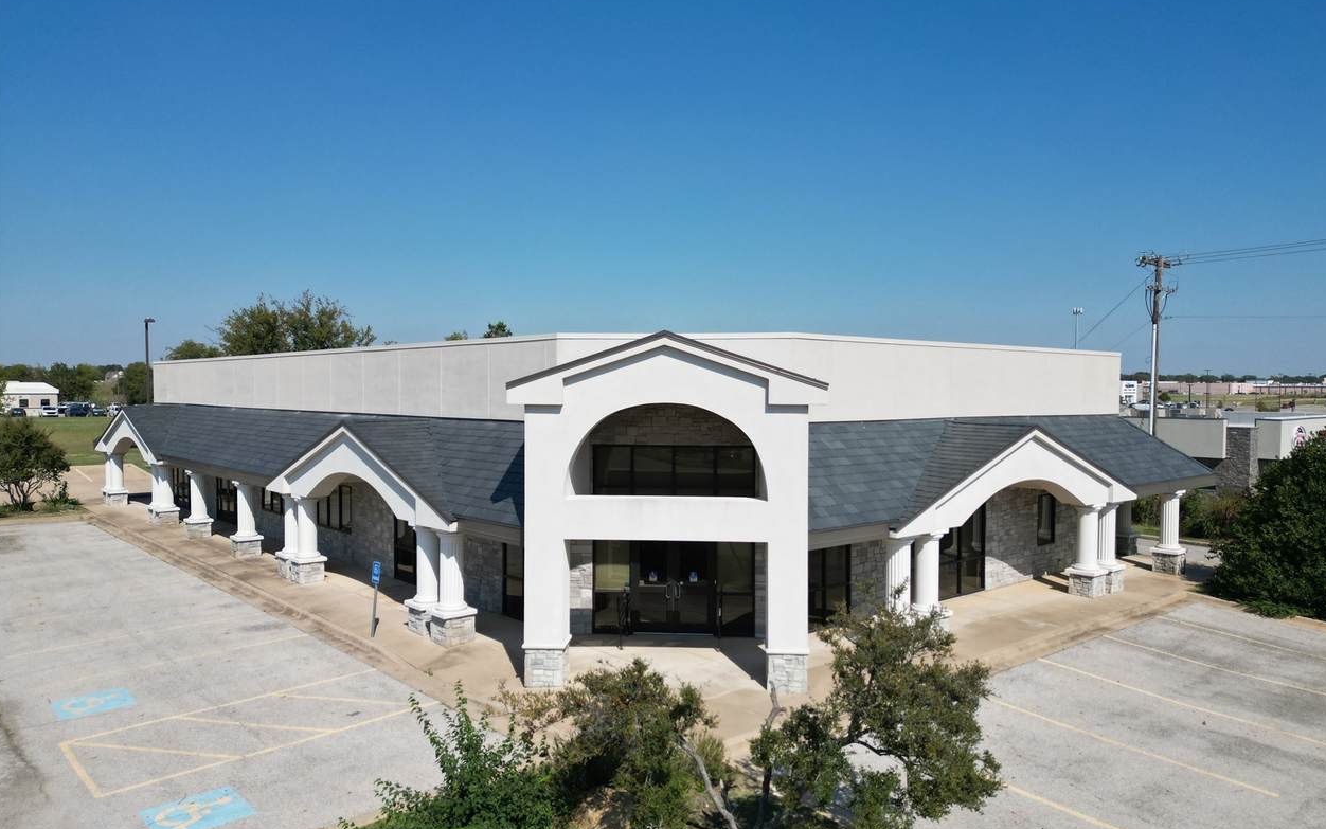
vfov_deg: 47.6
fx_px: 940
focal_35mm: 26
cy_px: 426
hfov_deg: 70.4
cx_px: 670
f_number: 1.7
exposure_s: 1/5000
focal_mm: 6.72
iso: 140
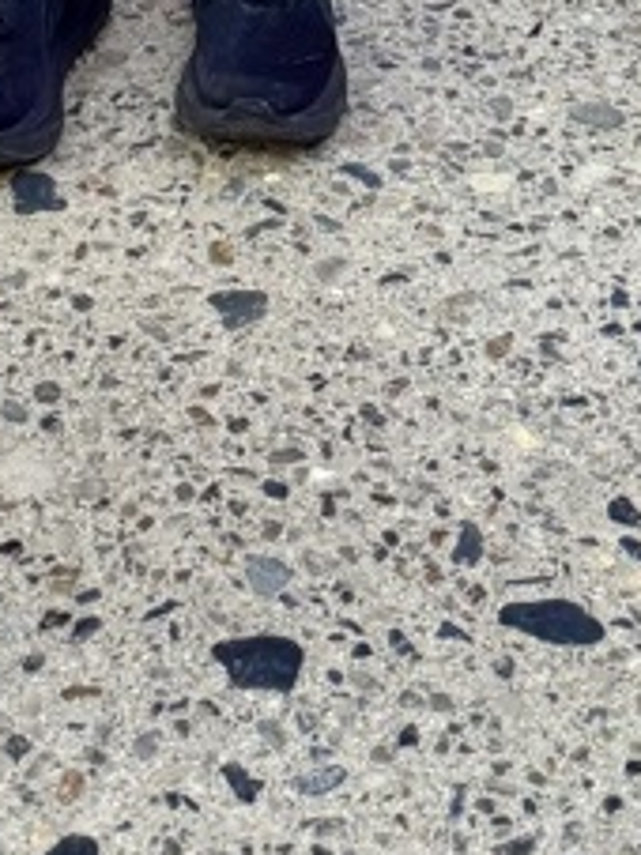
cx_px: 132
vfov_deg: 11.7
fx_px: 3139
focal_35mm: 127
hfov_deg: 11.6
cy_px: -1379
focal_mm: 6.76
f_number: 1.78
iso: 200
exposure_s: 1/70
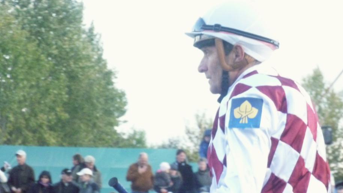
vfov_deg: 6.9
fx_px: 1601
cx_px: 201
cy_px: 106
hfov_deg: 12.2
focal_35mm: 176
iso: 800
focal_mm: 22
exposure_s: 1/200
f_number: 6.4
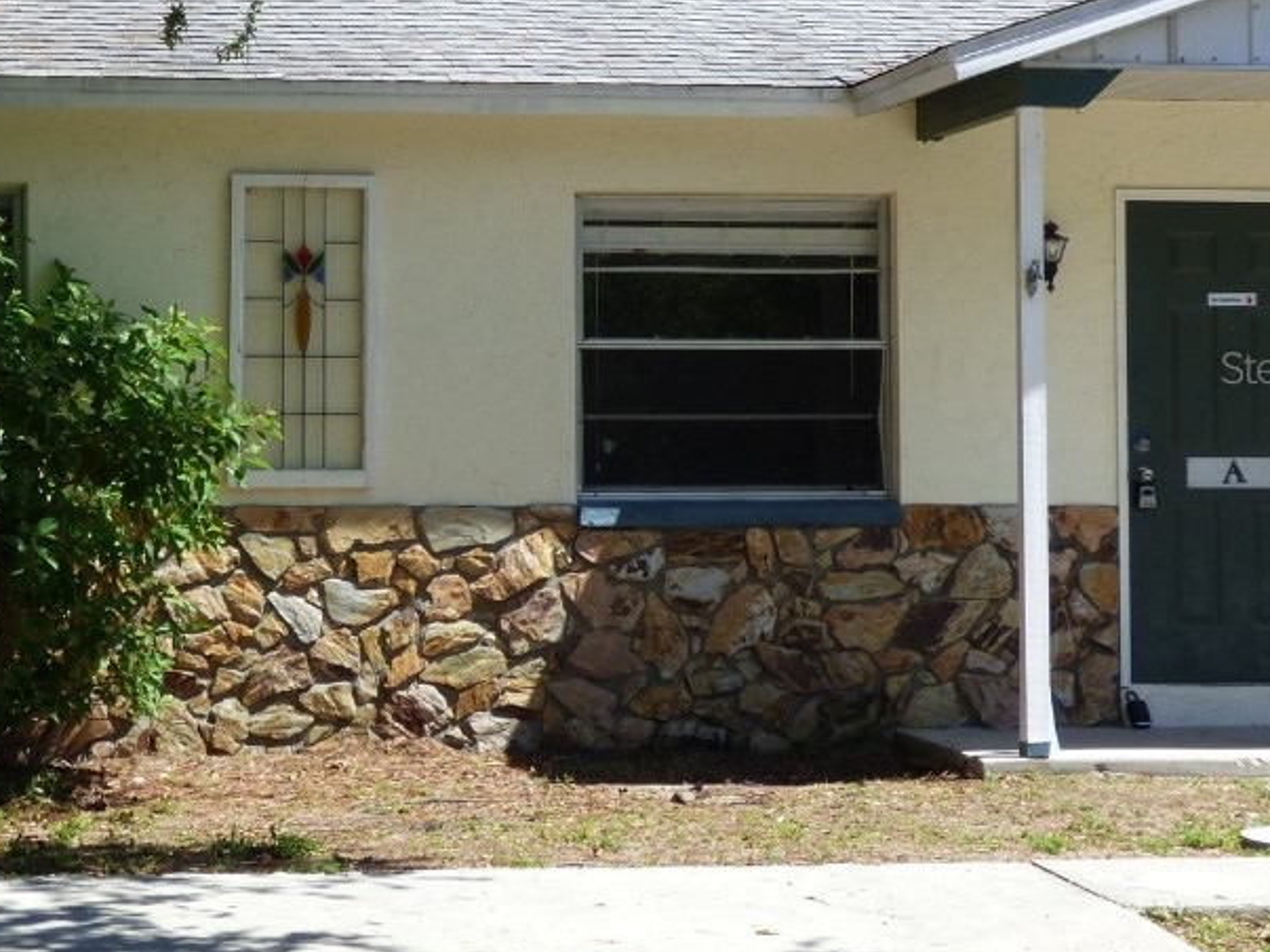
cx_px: 341
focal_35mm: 90
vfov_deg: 16.4
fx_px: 3301
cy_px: 366
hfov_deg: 21.6
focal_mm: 9.1
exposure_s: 1/500
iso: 100
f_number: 3.9
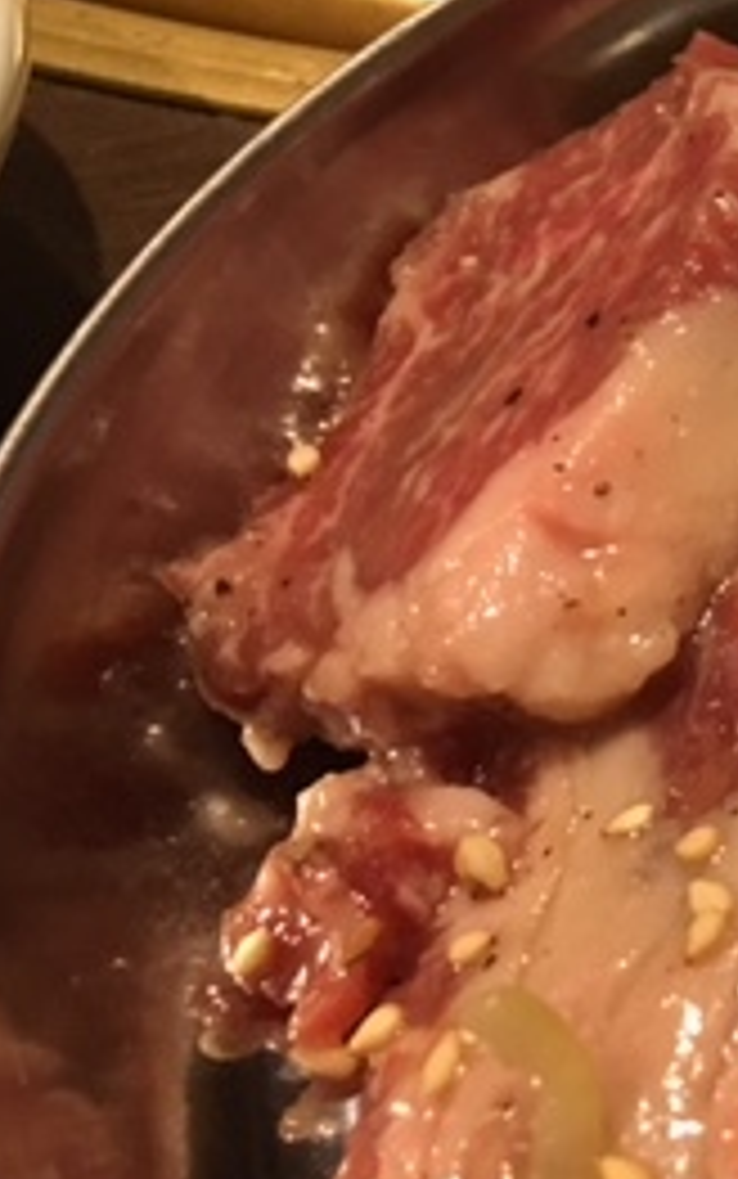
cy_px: 328
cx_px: 1314
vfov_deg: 27.2
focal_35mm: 75
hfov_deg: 15.2
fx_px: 2411
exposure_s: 1/15
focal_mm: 4.15
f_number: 2.2
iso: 200
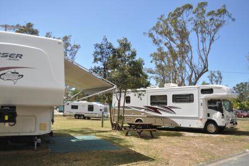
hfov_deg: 62.0
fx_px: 207
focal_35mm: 30
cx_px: 124
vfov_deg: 43.5
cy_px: 83
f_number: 3.5
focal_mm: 20
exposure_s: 1/4000
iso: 400
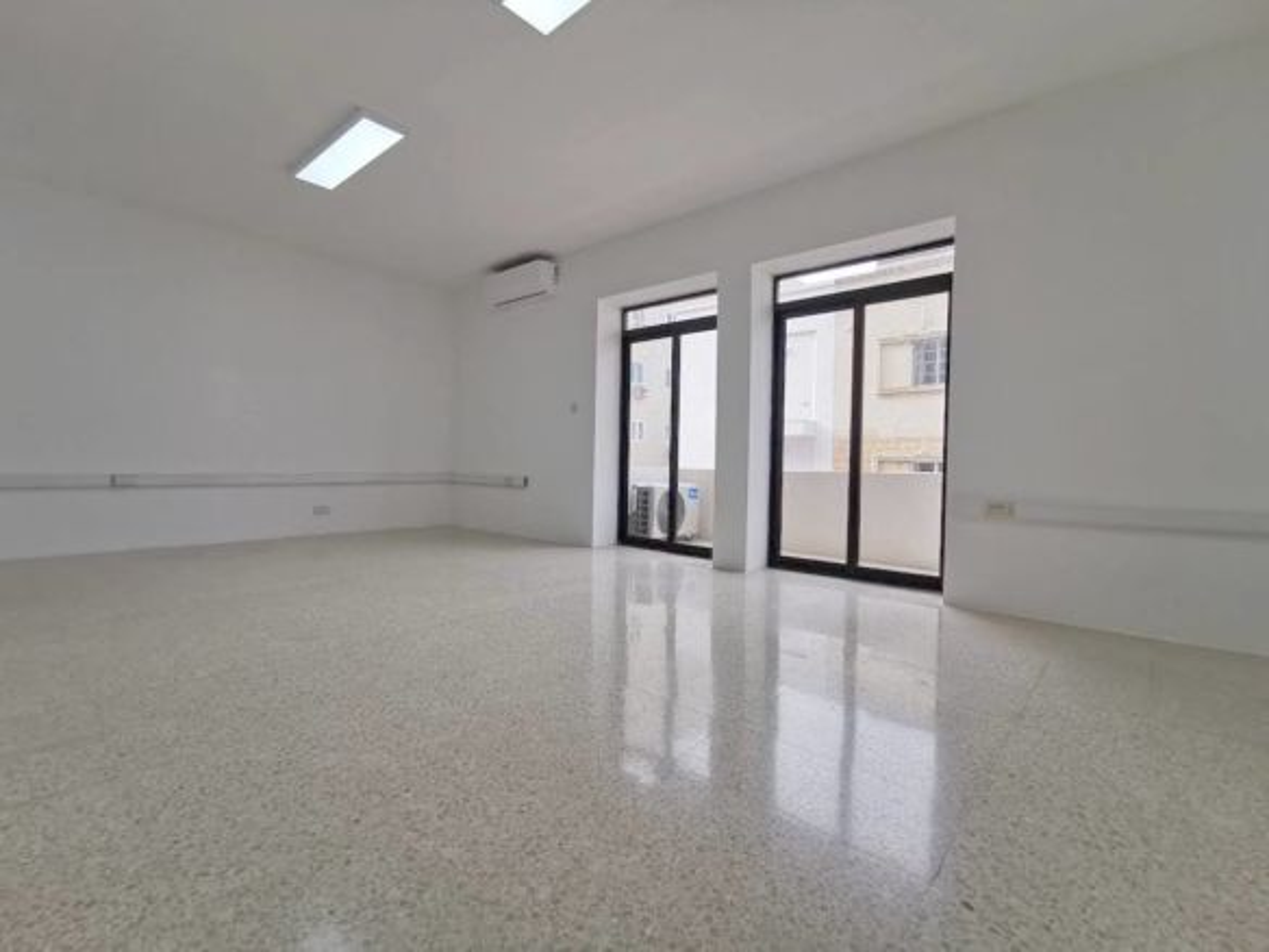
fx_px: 587
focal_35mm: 16
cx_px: 634
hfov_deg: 94.5
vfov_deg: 78.1
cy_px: 476
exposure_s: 1/118
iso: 50
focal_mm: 2.35
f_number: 2.2
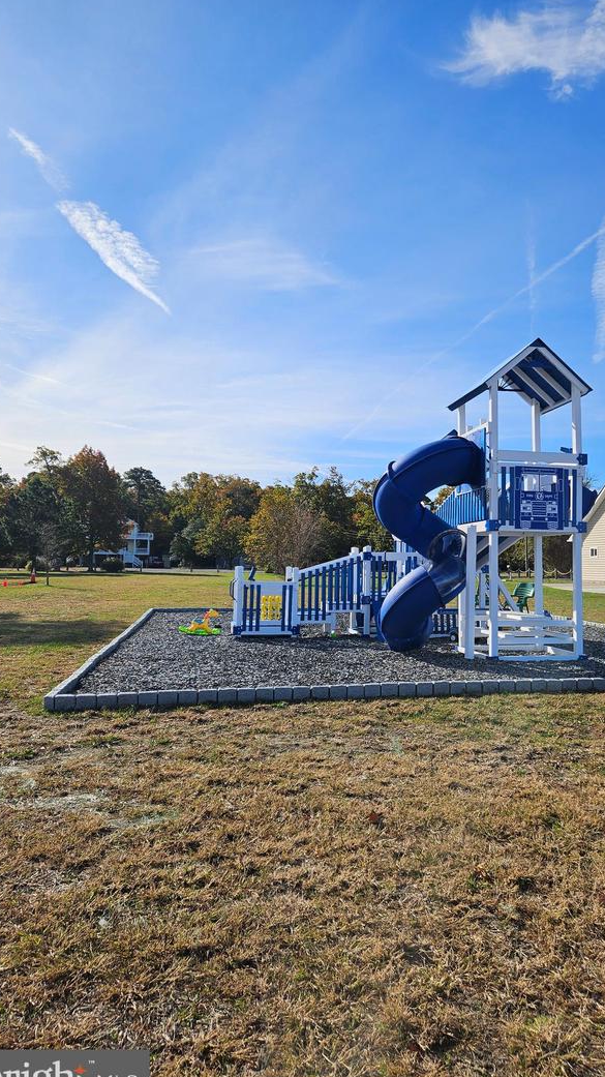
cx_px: 387
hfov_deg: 43.9
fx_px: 742
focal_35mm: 26
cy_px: 550
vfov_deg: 71.9
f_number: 1.8
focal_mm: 5.4
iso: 25
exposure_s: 1/3100
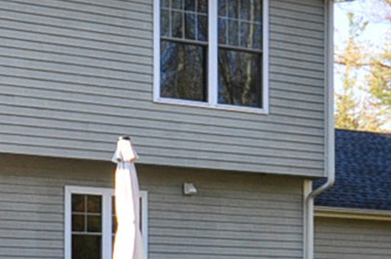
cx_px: -68
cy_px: 243
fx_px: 878
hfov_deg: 23.2
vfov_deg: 16.5
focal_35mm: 81
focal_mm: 10
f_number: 7.1
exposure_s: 1/160
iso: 320
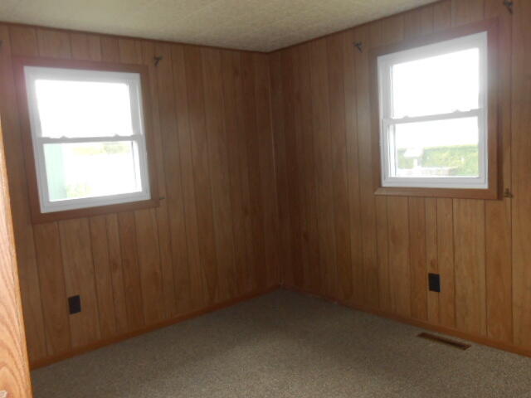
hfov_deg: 60.0
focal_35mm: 30
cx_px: 266
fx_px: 460
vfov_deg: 46.8
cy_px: 199
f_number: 3.8
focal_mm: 5.3
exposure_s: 1/25
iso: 200
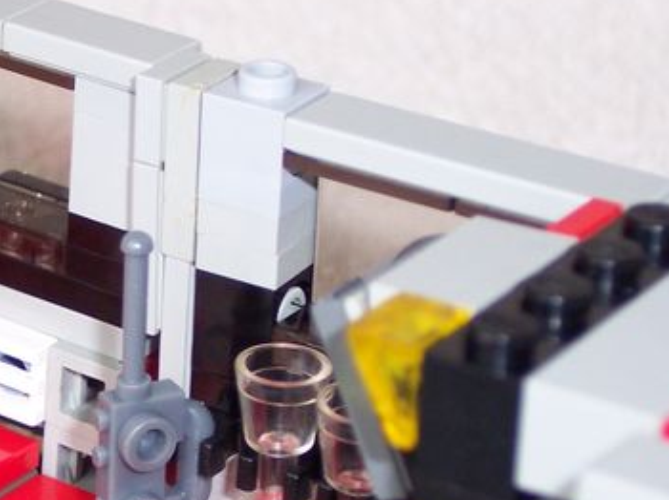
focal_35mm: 144
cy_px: 362
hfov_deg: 13.6
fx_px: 2781
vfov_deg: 10.3
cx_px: 27
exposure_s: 1/45
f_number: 3.4
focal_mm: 13.3
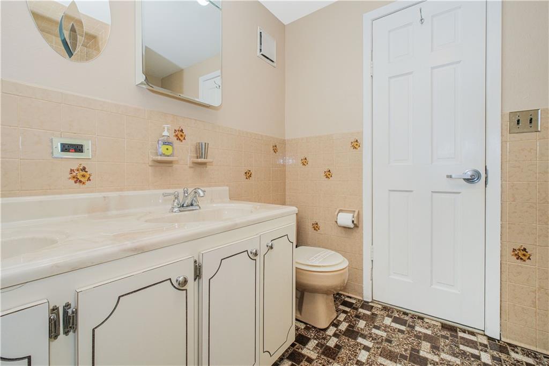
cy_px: 183
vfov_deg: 77.3
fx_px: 229
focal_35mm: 15
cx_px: 274
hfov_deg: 100.4
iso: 800
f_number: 8
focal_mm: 10
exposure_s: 1/50
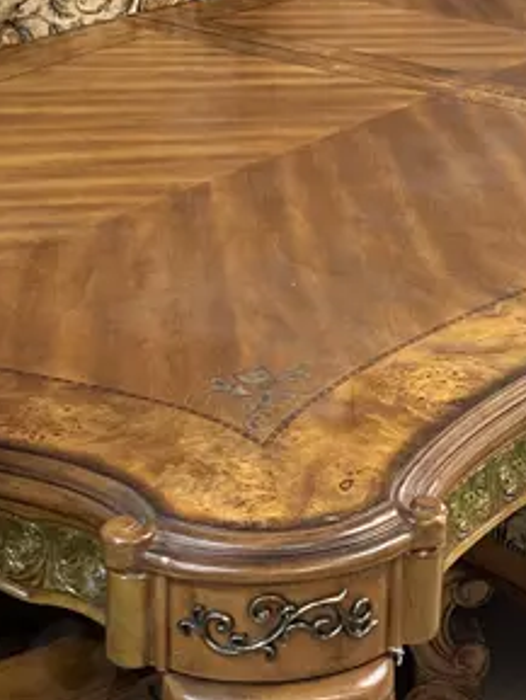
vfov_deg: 22.8
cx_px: 417
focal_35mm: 85
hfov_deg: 17.2
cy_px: 201
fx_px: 1721
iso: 160
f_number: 1.78
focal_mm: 6.86
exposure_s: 1/50
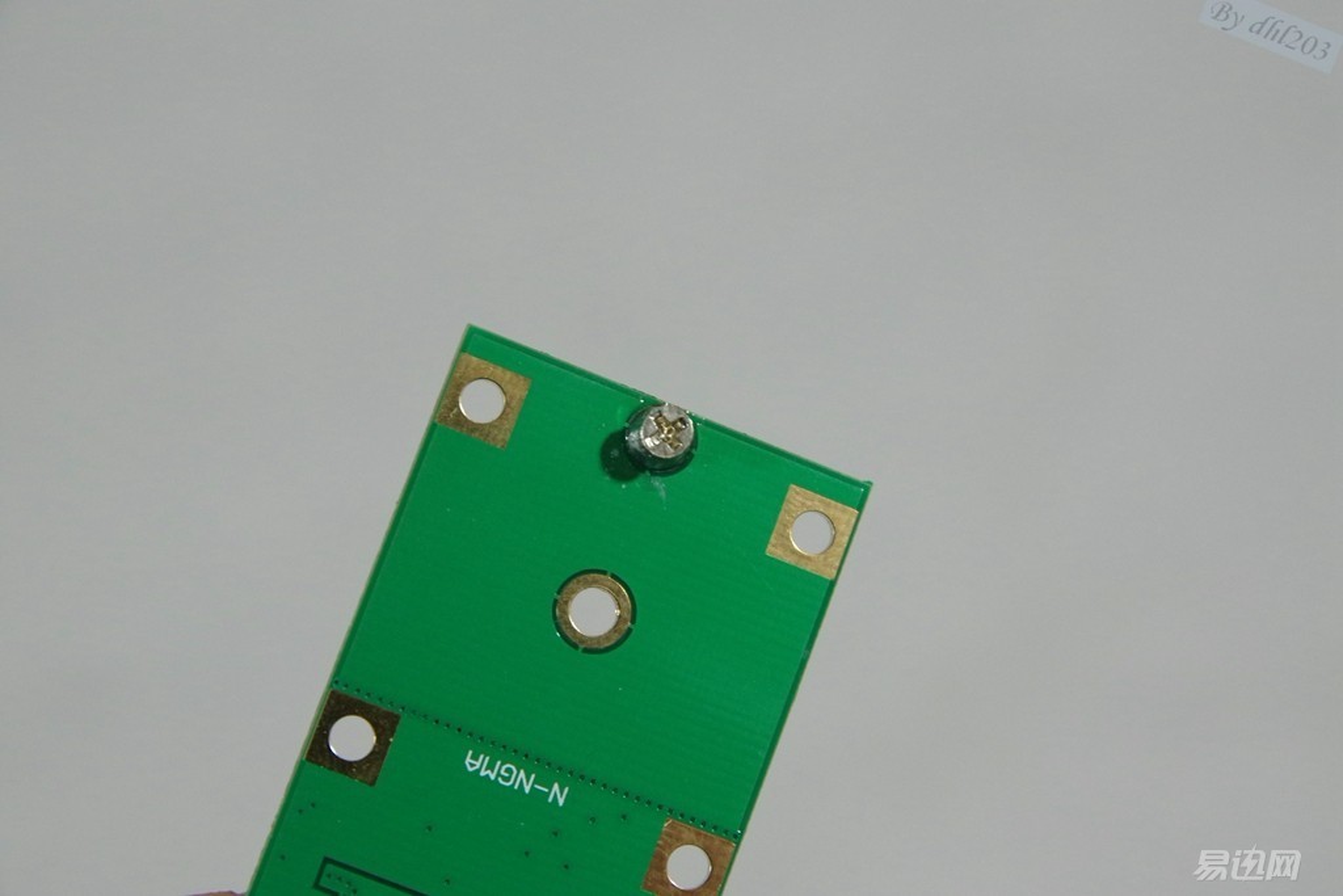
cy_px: 448
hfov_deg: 19.5
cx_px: 672
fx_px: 3917
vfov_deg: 13.0
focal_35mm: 105
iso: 1600
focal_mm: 70
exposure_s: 1/40
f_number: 8
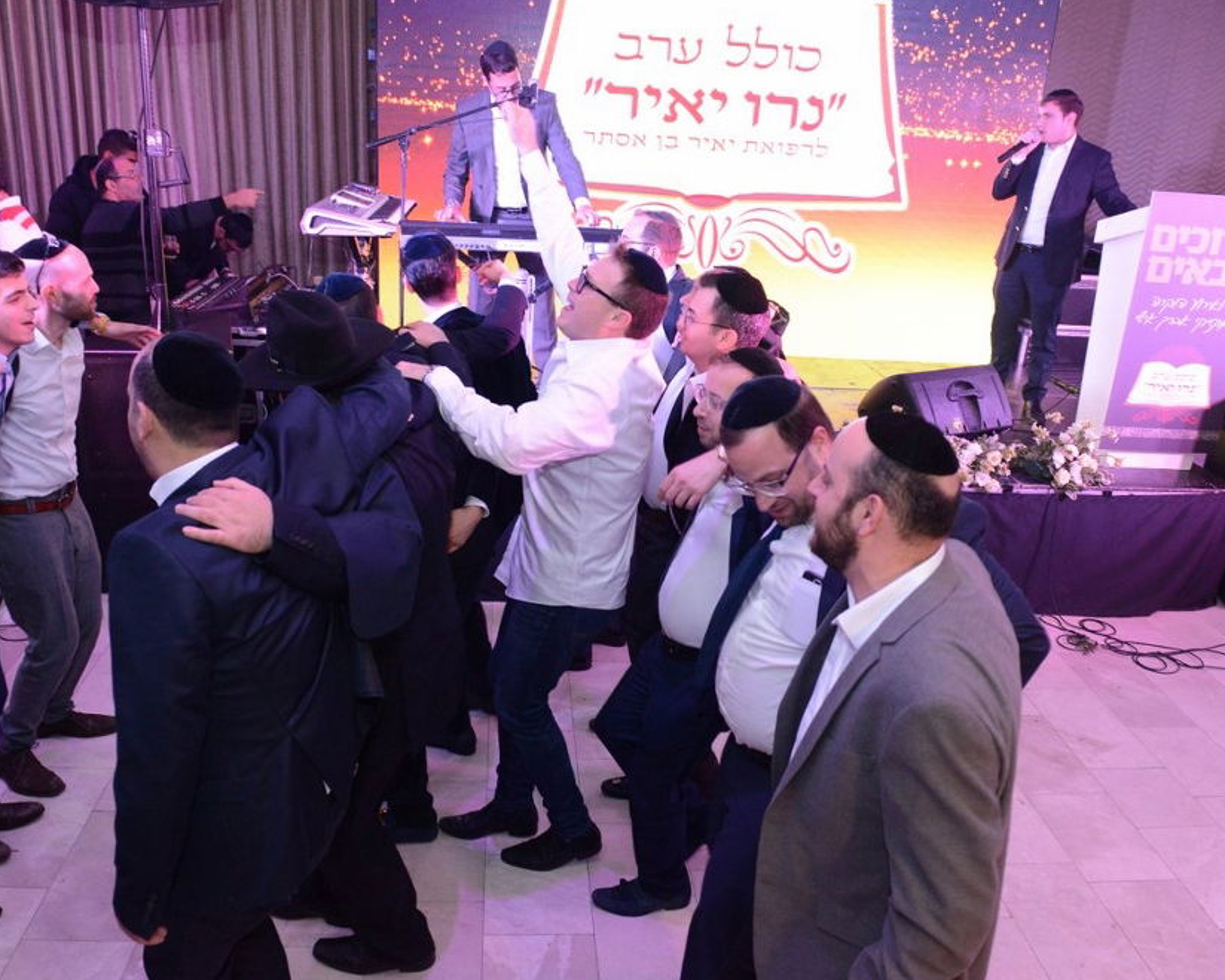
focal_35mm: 28
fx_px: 1015
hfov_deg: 62.2
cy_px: 477
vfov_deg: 51.5
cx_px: 586
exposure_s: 1/125
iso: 4000
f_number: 5.6
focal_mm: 24
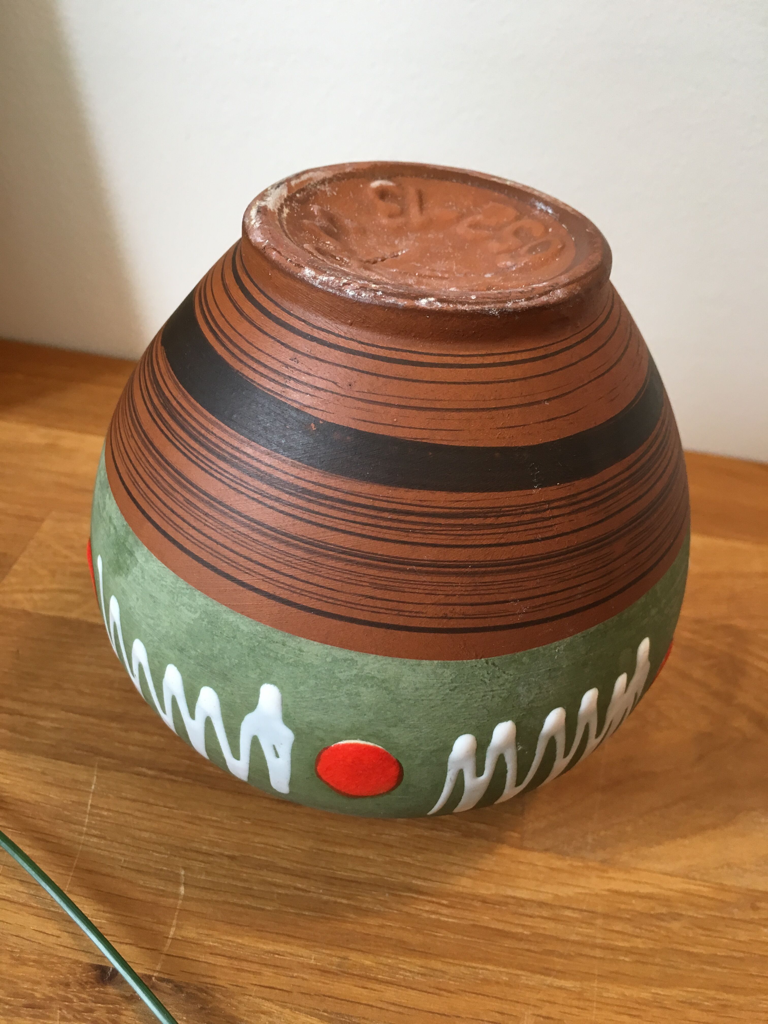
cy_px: 512
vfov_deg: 61.7
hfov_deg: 48.2
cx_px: 384
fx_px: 858
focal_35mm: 29
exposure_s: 1/33
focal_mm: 4.15
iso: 50
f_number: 2.2
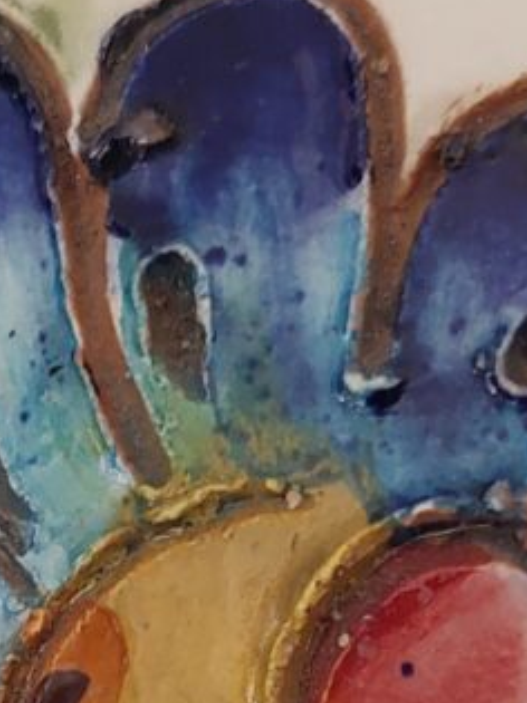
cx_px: 71
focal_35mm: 61
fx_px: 1239
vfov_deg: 28.9
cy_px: 759
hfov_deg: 23.5
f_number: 1.8
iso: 500
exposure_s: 1/33
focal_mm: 5.23
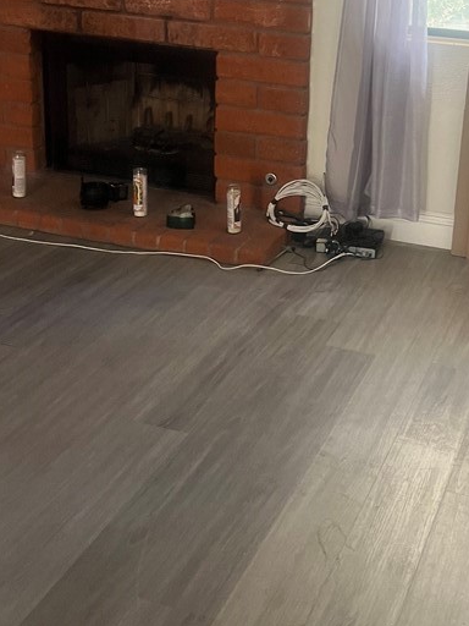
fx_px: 939
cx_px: 364
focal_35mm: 52
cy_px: 170
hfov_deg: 27.6
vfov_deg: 36.1
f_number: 1.5
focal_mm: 5.7
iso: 125
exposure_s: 1/66
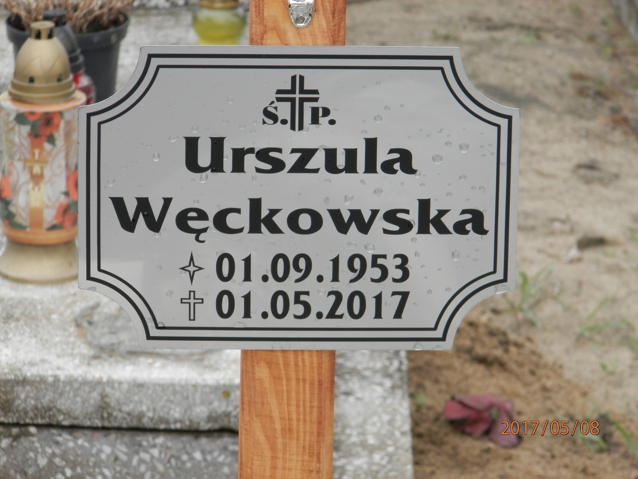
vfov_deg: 8.2
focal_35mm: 180
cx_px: 319
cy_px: 240
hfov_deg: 11.0
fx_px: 3318
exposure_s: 1/160
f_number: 5.1
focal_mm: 32.1
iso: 200
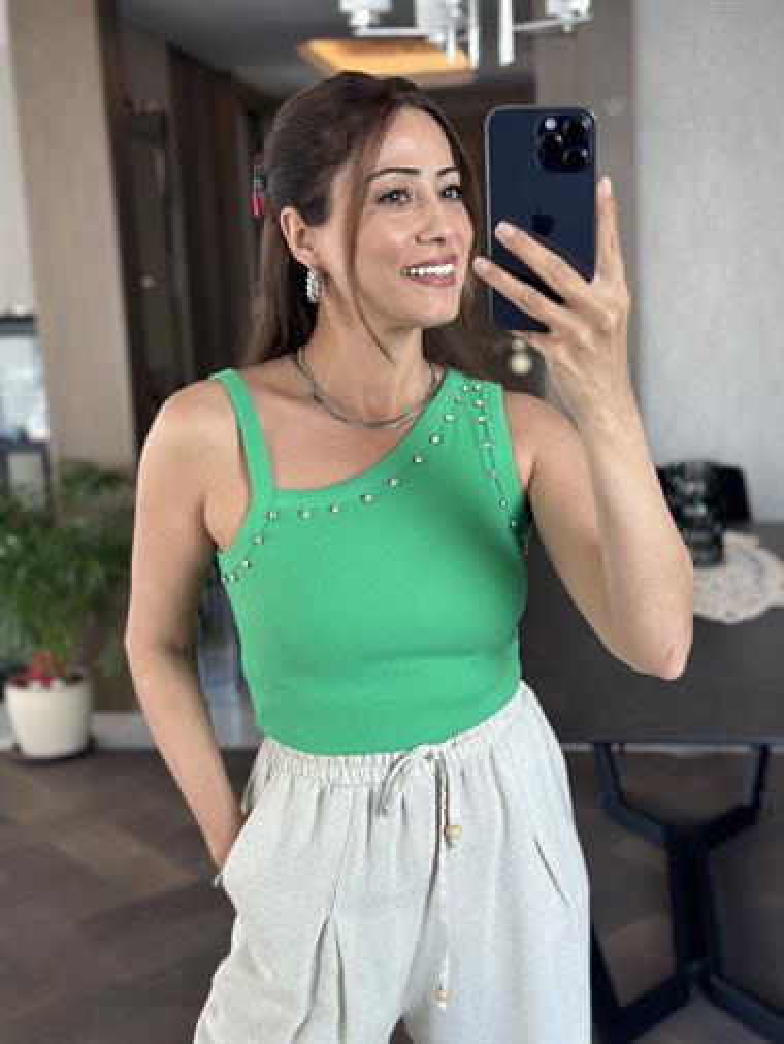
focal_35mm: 48
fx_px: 1448
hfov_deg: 30.3
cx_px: 392
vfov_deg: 39.6
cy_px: 522
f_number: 1.78
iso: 125
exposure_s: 1/60
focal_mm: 6.86
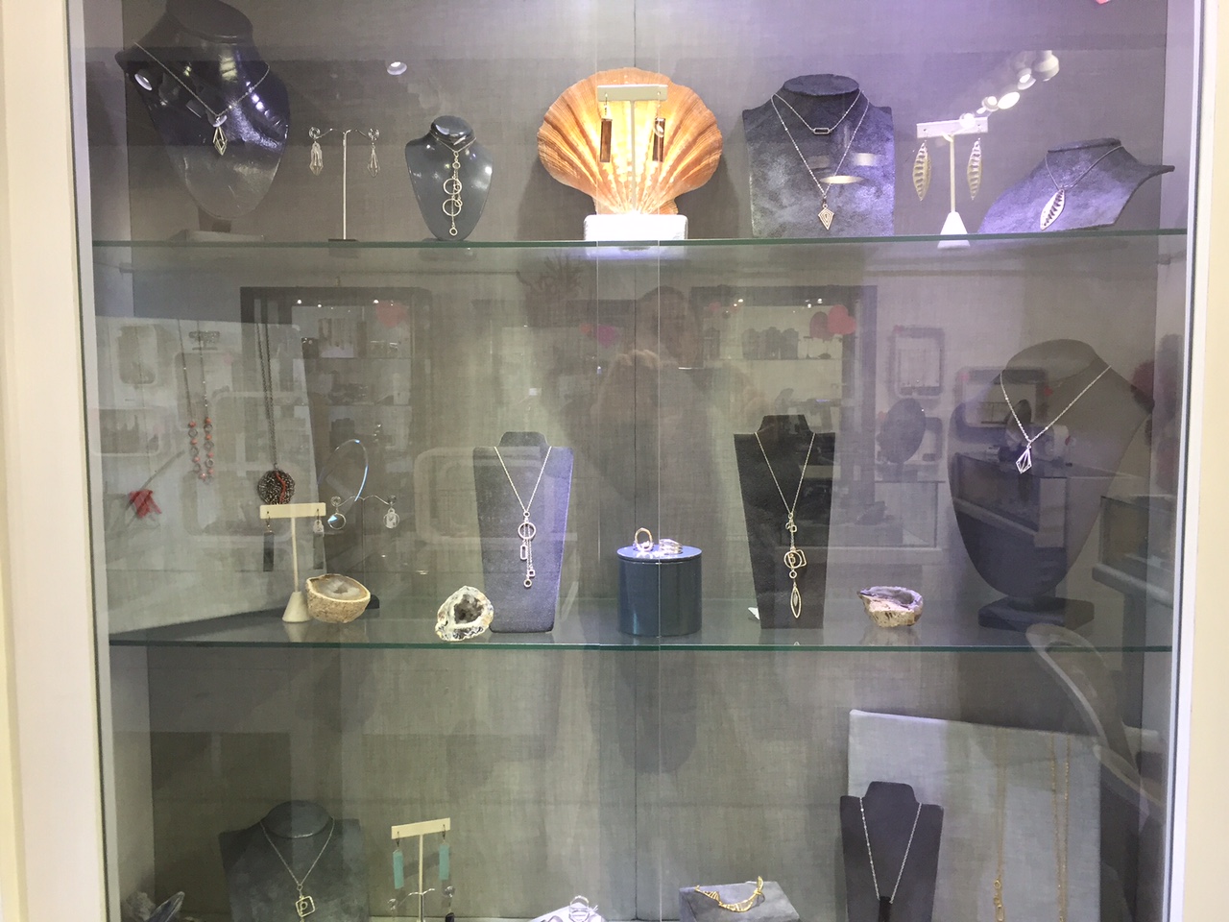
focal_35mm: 29
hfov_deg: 61.7
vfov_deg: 48.2
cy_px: 461
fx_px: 1030
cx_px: 614
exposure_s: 1/30
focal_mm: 4.15
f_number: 2.2
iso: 64
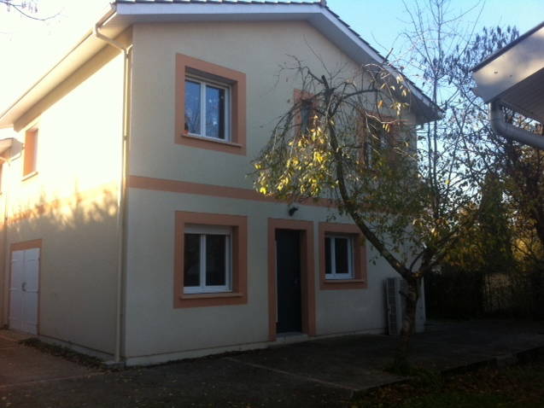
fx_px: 550
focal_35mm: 35
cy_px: 204
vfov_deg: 40.7
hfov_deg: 52.6
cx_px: 272
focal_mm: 3.85
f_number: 2.8
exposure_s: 1/245
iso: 80
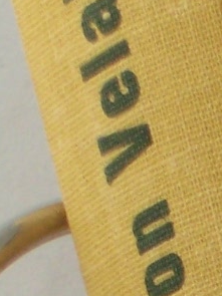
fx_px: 6067
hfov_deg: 2.1
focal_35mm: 709
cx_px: 769
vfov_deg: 2.8
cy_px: 754
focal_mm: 16.8
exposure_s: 1/100
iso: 125
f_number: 4.6
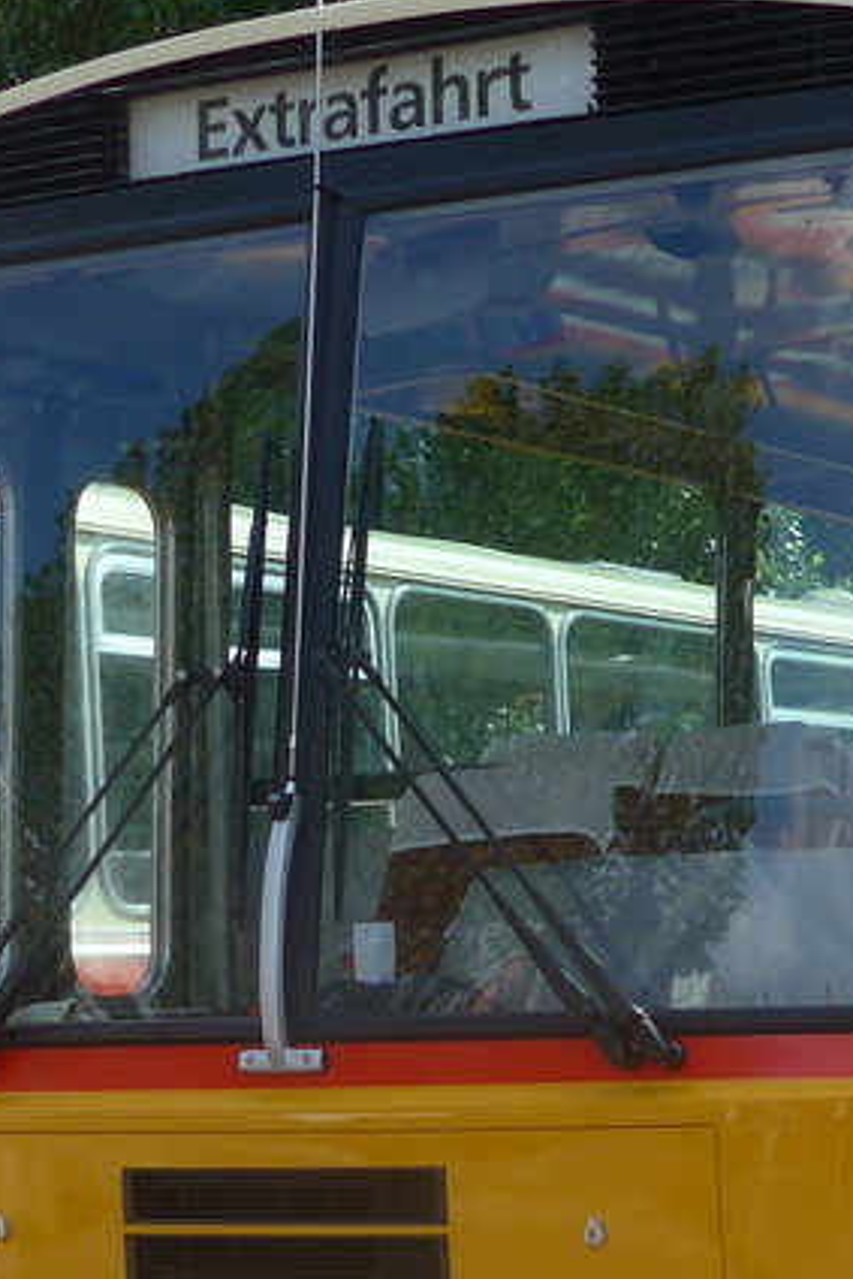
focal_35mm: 106
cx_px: 729
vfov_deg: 19.1
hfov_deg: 12.8
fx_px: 3764
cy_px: 950
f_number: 2.8
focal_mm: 7.5
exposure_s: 1/800
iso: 80
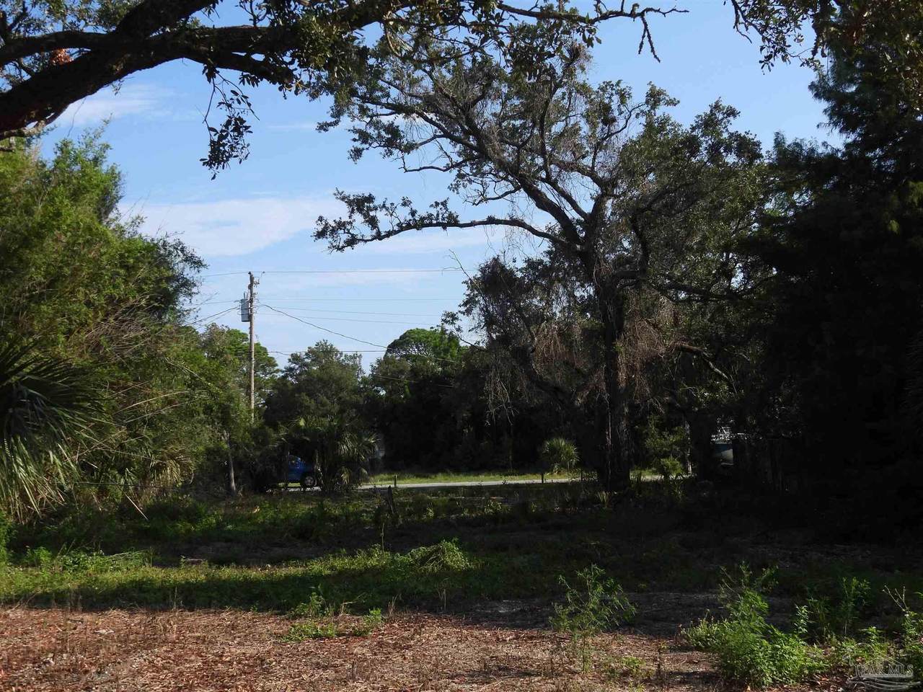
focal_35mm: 43
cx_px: 462
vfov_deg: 33.6
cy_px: 346
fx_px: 1147
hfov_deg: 43.9
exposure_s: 1/1000
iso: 100
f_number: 3.2
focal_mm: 7.7
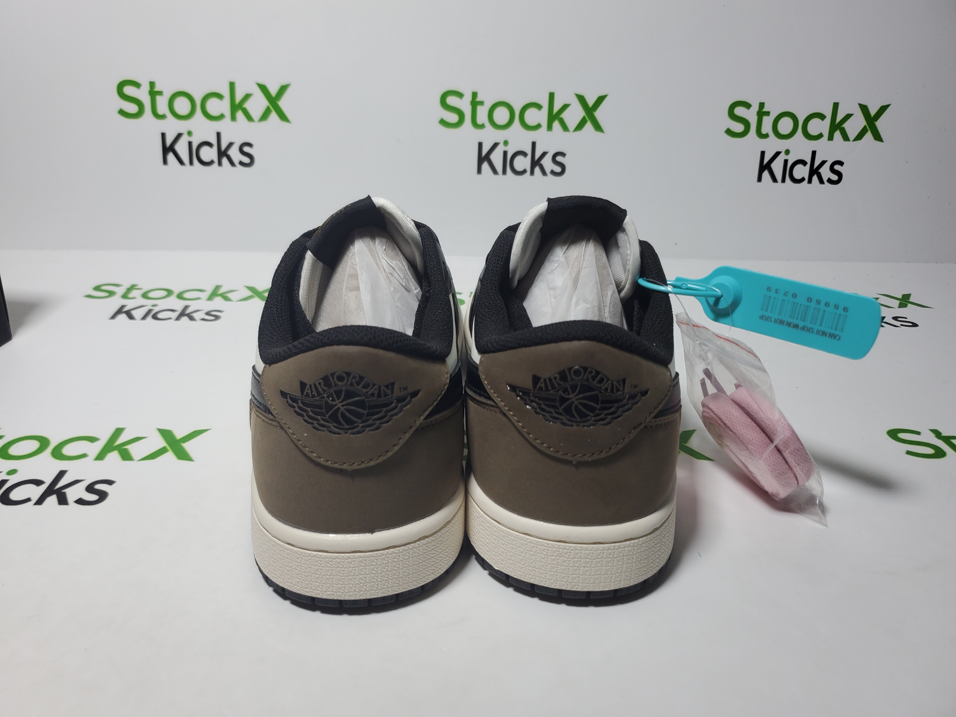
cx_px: 478
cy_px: 358
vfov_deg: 53.1
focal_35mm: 26
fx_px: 718
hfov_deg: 67.3
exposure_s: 1/509
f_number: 1.5
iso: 50
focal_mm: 4.3
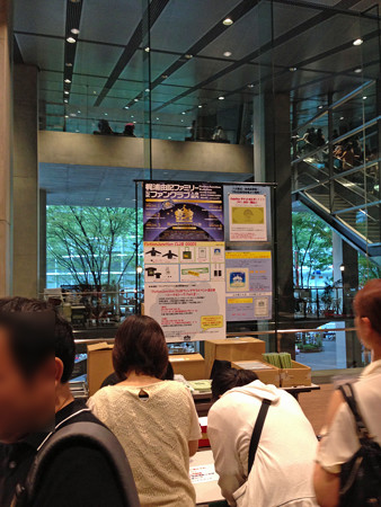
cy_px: 254
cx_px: 190
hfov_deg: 43.0
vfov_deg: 55.3
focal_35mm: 33
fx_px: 484
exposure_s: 1/20
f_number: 2.4
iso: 160
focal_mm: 4.13
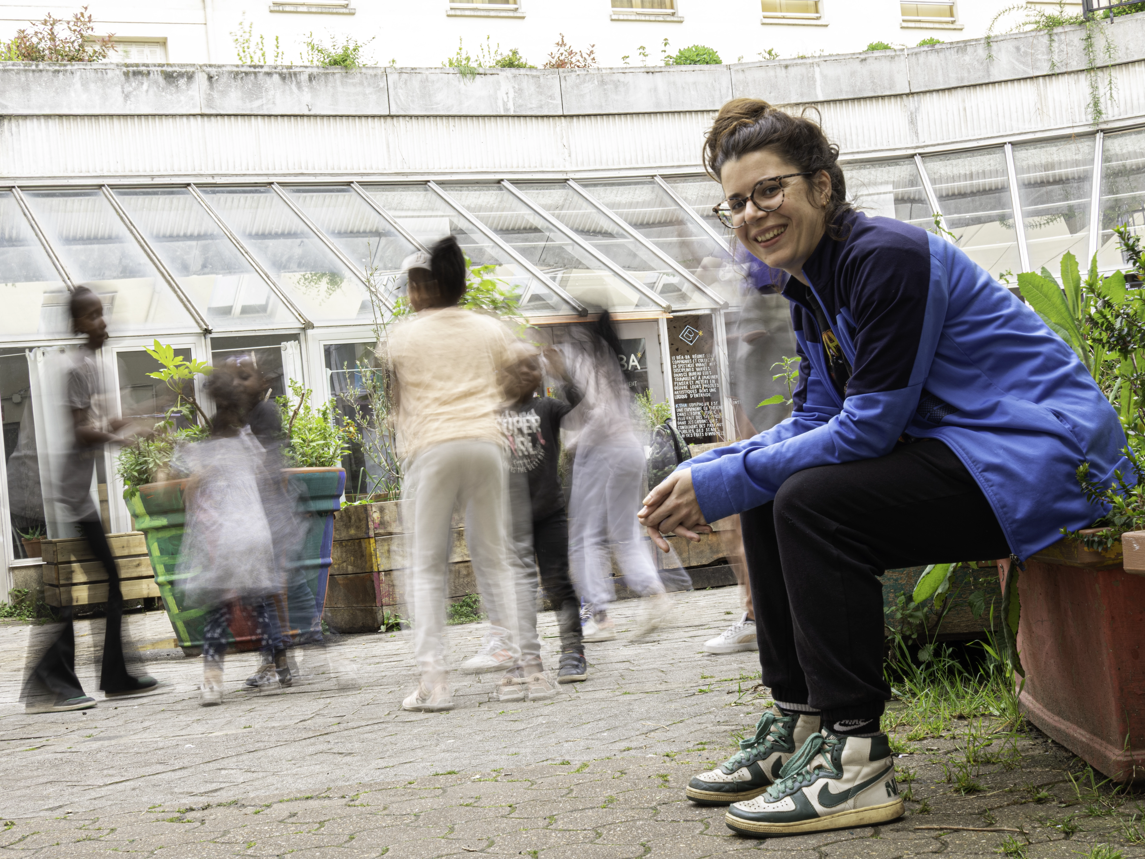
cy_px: 429
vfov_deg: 25.2
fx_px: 1918
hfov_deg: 33.2
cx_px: 614
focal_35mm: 58
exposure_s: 1/1.67
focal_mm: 35
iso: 100
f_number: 16
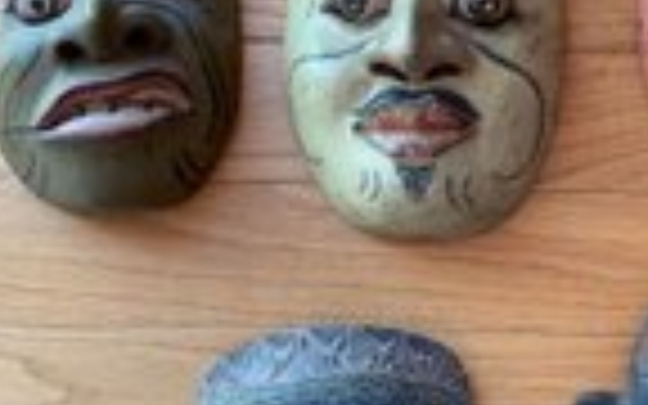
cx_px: 628
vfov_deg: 17.8
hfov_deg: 26.9
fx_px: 1289
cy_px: 272
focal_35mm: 73
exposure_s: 1/68
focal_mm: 3
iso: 64
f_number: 1.8
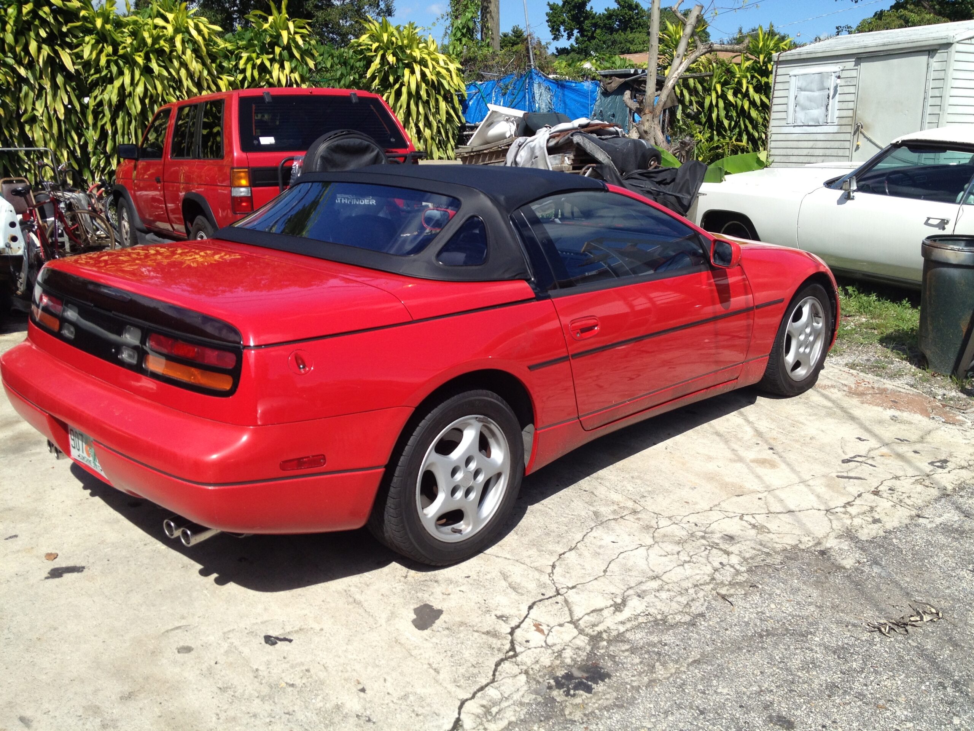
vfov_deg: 40.7
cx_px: 487
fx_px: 985
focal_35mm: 35
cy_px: 366
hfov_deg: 52.6
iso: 50
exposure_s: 1/1577
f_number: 2.4
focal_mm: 4.28
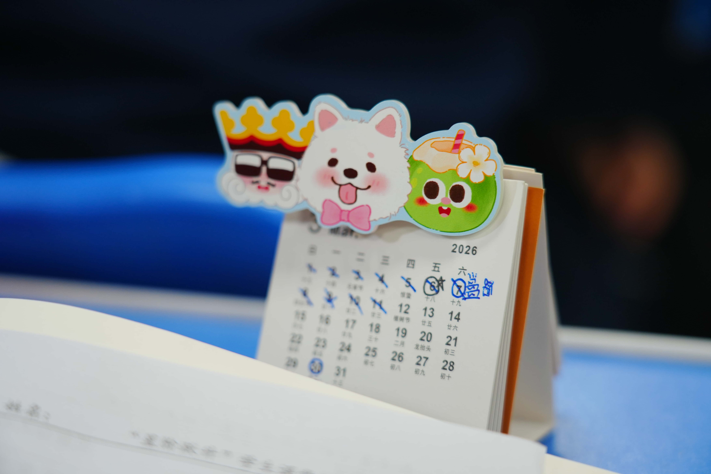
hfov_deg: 28.8
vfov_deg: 19.5
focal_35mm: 70
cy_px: 237
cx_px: 356
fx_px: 1382
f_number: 4
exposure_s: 1/160
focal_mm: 70
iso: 800
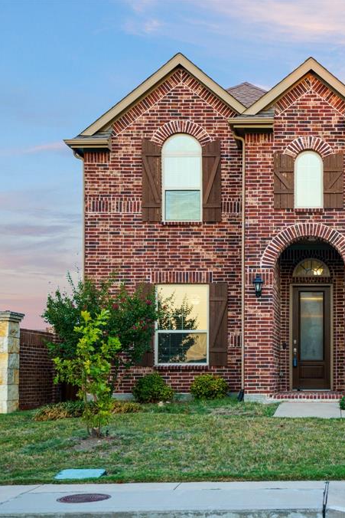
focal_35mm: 53
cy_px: 260
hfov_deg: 24.6
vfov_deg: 37.5
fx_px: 761
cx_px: 329
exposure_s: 1/50
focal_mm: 35
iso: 250
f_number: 4.5
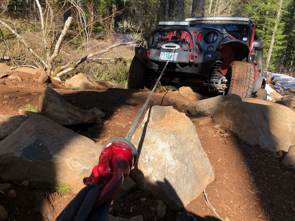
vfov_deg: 49.7
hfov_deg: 63.4
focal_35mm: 28
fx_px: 239
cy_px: 110
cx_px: 148
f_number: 1.8
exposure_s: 1/706
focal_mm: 3.99
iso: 20
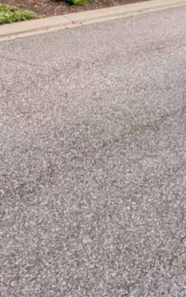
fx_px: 568
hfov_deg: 18.2
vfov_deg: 26.1
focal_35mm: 70
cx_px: 176
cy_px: -62
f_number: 7.1
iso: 400
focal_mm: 16
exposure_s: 1/100
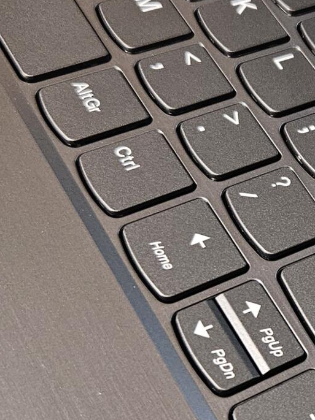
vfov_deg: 22.8
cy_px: 231
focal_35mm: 86
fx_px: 1044
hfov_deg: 16.2
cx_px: 418
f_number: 1.8
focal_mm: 5.4
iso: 640
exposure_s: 1/100
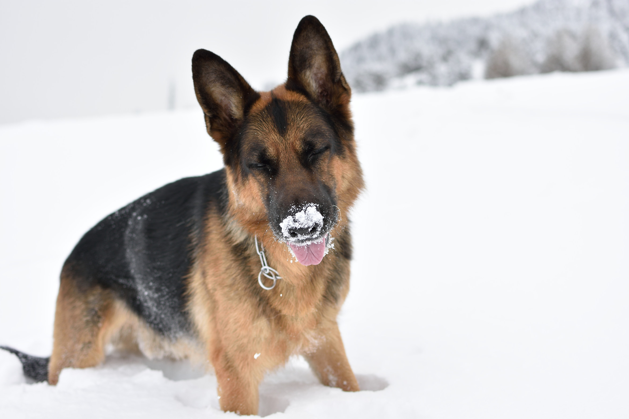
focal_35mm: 54
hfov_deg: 37.2
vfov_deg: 25.3
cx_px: 315
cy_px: 211
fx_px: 935
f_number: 2.5
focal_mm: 35
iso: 100
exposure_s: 1/640
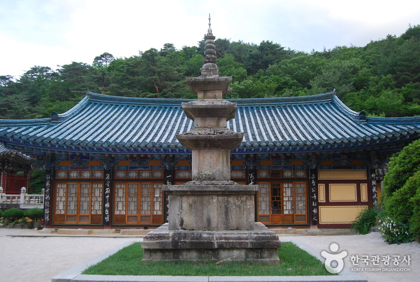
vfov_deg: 43.8
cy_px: 141
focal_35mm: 30
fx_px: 351
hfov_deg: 61.8
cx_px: 210
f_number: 3.8
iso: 100
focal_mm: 20
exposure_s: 1/15
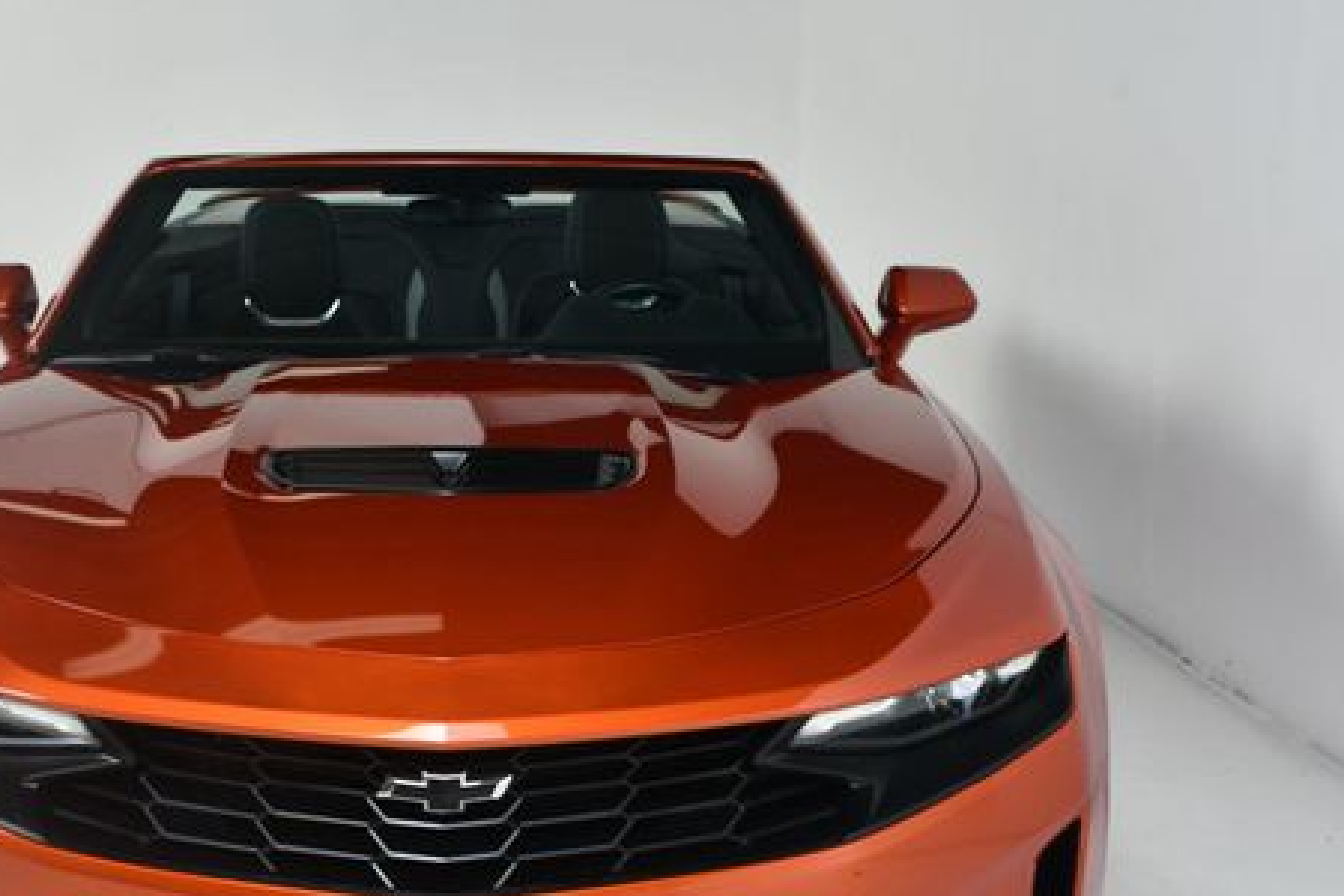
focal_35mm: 64
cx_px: 508
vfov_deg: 21.1
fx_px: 2389
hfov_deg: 31.3
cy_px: 624
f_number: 11
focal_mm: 30
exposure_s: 1/160
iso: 100
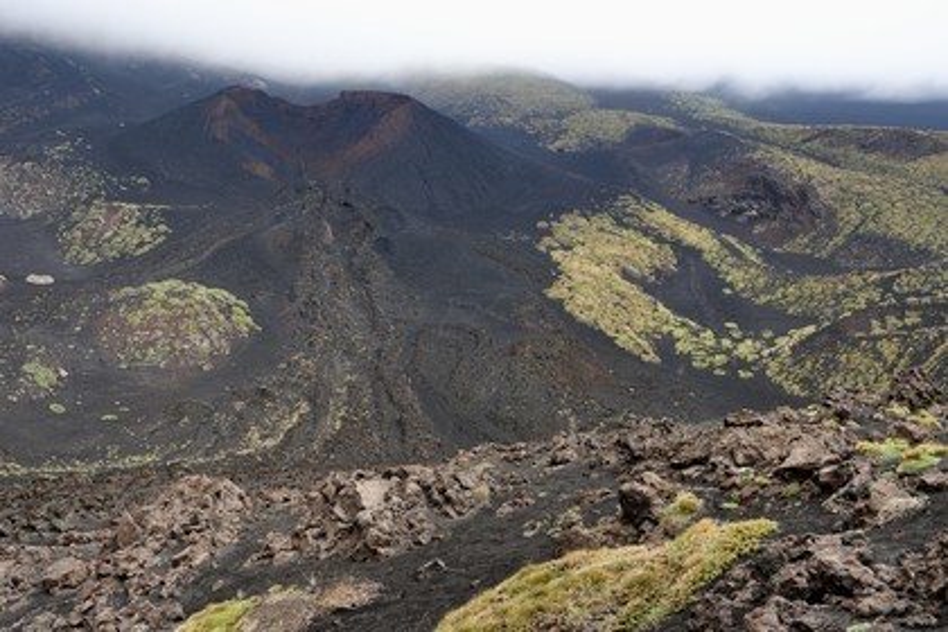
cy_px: 316
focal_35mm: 50
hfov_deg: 39.6
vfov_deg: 27.0
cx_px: 474
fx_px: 1317
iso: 800
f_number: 8
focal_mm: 50
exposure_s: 1/250
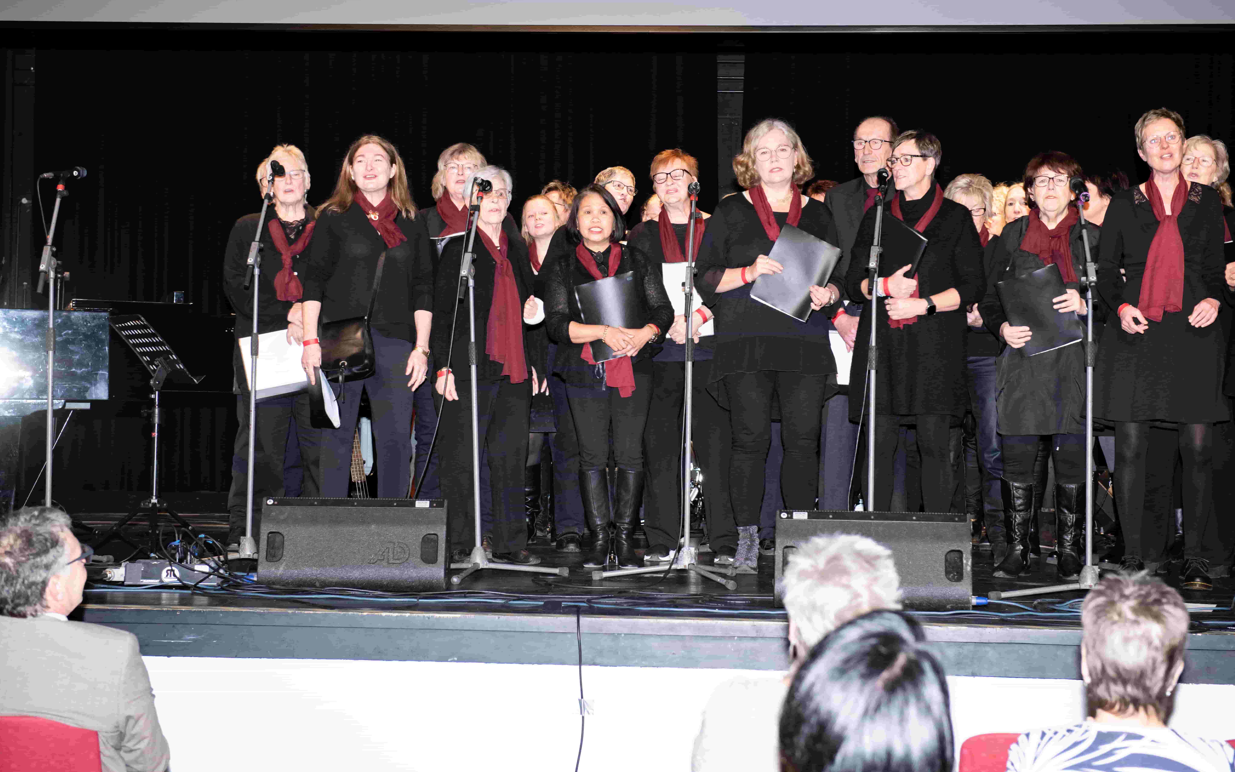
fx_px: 2154
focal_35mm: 64
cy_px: 359
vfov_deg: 20.3
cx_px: 625
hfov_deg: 32.0
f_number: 6.3
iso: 500
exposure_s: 1/60
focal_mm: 62
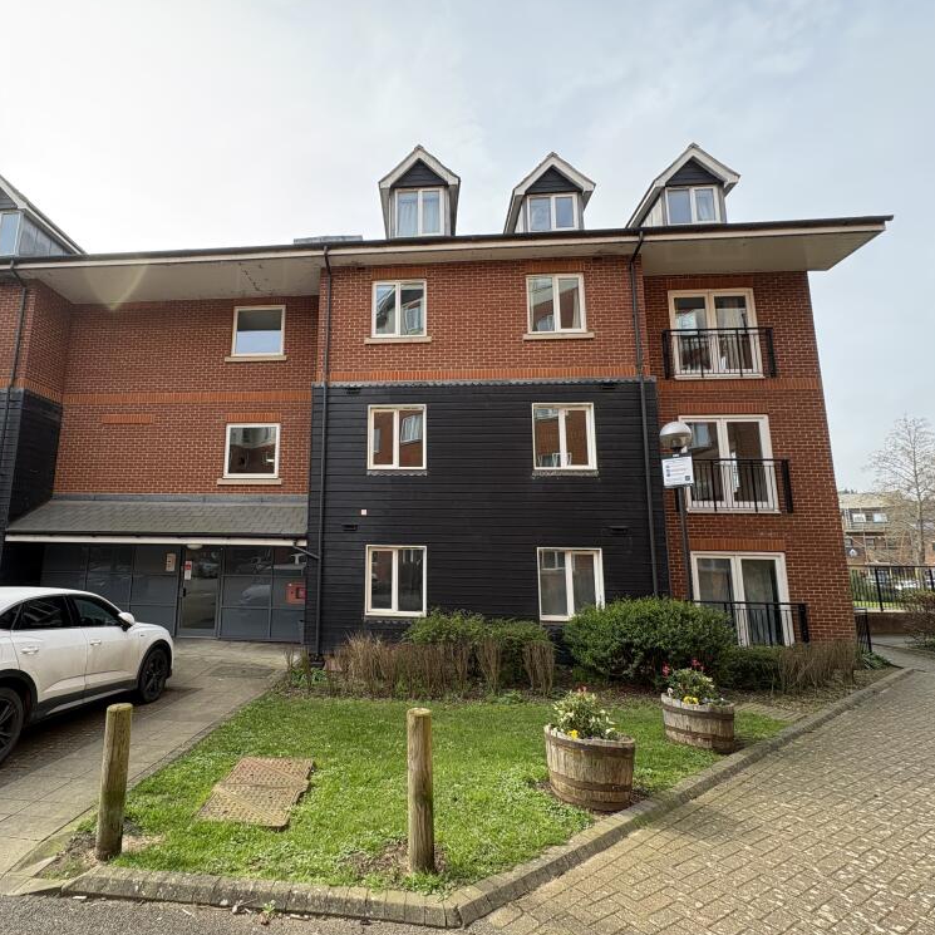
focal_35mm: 17
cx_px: 371
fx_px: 520
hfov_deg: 82.9
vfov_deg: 84.0
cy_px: 469
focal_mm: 2.22
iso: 40
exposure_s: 1/194
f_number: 2.2
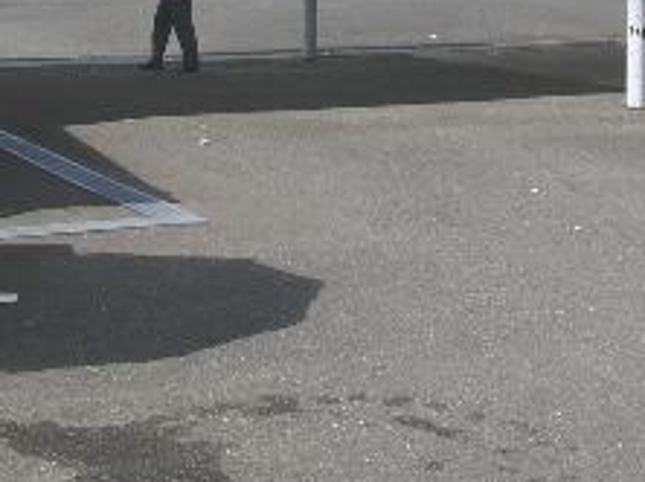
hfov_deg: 18.9
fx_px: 1936
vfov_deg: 13.6
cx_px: 273
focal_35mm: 104
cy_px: -177
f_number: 4
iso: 50
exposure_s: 1/400
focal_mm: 6
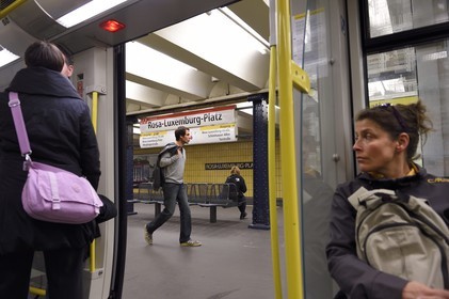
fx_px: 299
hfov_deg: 73.8
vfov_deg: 53.1
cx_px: 224
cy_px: 150
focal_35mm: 24
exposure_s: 1/125
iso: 1600
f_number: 3.5
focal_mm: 24
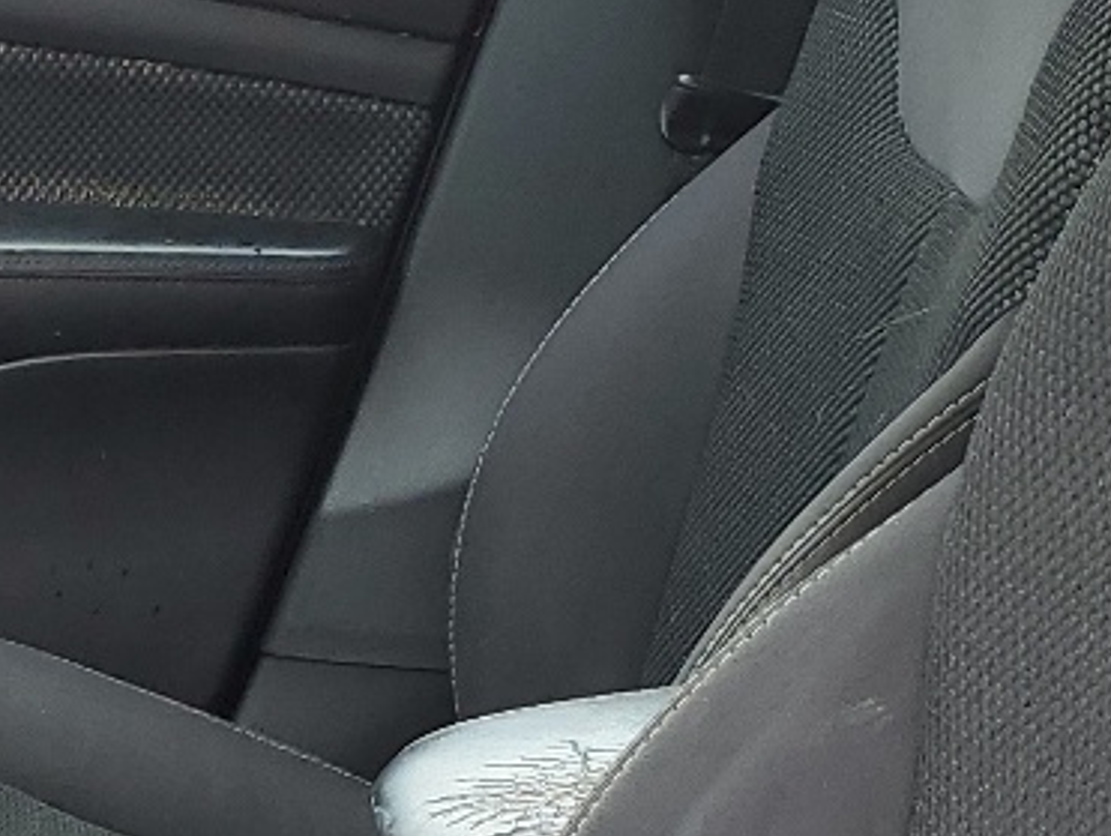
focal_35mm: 112
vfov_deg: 12.7
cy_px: 1199
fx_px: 3598
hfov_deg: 16.1
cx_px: -536
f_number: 1.5
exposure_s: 1/278
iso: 50
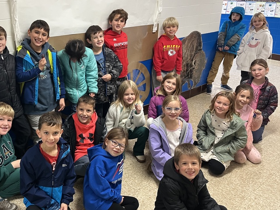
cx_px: 88
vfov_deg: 38.6
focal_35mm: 37
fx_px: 299
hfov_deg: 49.1
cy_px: 93
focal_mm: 5.1
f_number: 1.6
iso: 250
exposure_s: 1/60
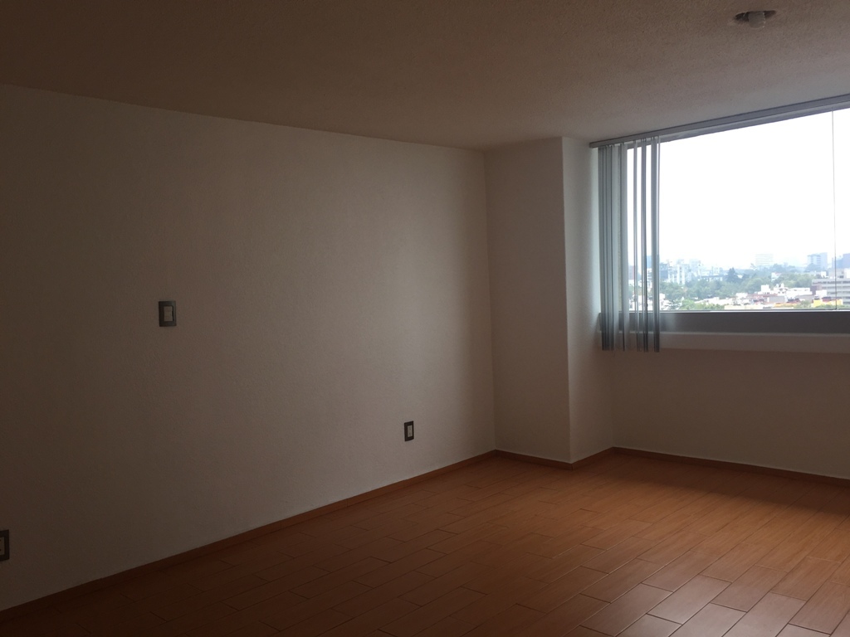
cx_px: 425
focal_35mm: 29
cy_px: 318
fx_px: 712
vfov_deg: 48.2
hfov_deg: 61.7
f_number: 2.2
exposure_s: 1/350
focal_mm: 4.15
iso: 32
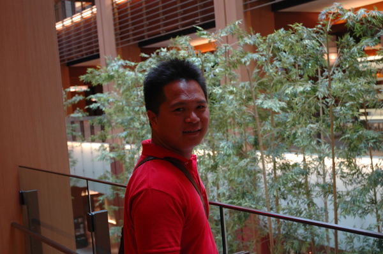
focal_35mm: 52
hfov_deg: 37.9
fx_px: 558
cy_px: 127
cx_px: 192
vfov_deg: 25.7
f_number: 4.2
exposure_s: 1/25
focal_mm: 35
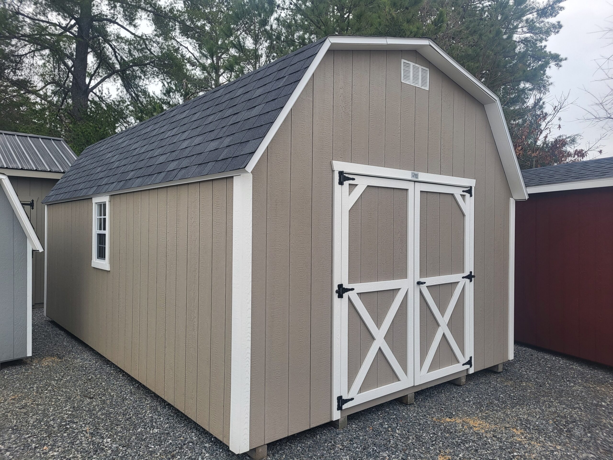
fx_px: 460
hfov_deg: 67.3
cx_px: 306
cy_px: 230
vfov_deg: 53.1
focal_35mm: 26
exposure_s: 1/315
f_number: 1.8
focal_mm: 5.4
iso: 40
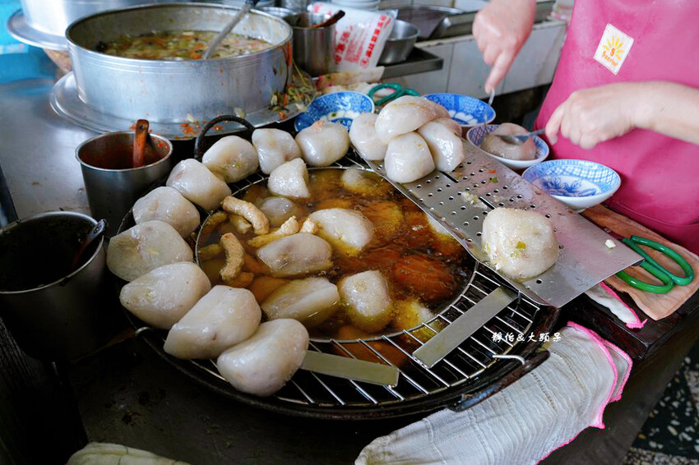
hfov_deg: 65.5
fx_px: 543
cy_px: 232
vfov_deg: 46.4
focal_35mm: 28
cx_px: 350
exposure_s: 1/60
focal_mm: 28
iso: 320
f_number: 4.5
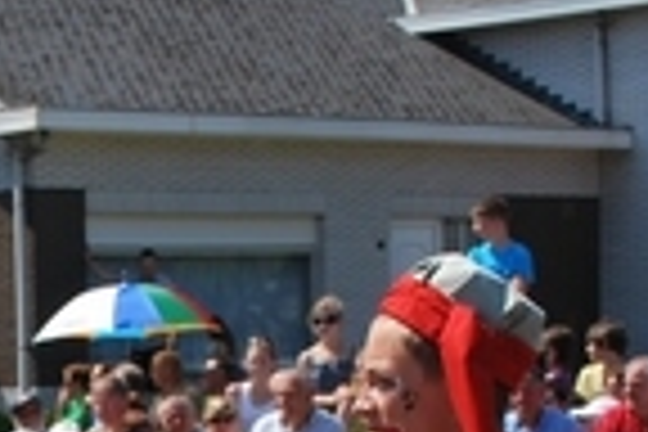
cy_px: 790
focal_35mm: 188
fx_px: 3384
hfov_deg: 10.5
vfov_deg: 7.1
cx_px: -360
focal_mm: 30
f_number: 7.1
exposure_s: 1/200
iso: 100
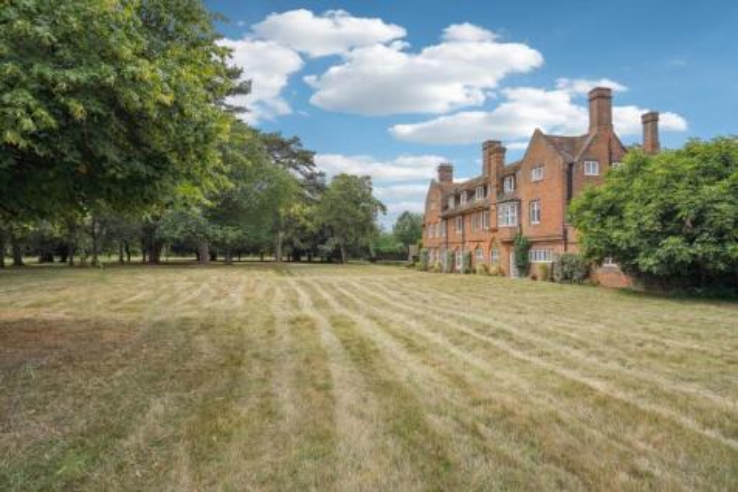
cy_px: 246
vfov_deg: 67.3
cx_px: 369
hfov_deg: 90.0
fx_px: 369
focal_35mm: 18
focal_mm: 18
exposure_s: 1/2500
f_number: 7.1
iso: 640
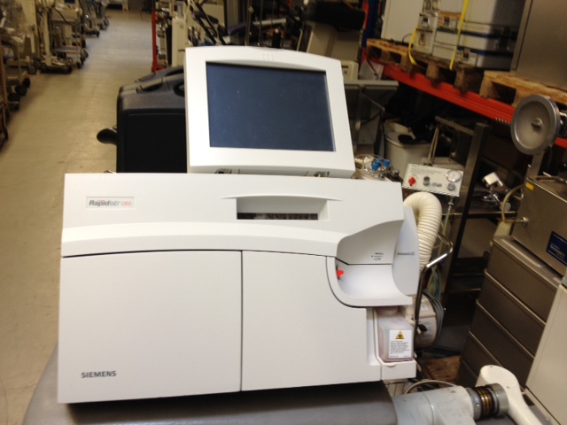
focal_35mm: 35
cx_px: 284
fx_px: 573
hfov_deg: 52.6
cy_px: 212
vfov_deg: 40.7
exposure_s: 1/20
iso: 64
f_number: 2.4
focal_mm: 4.28
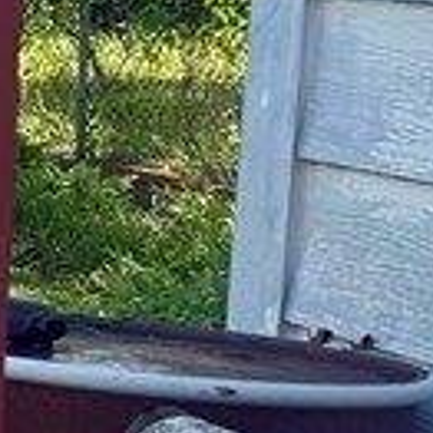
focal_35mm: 166
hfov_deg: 7.7
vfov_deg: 10.5
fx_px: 2349
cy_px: 122
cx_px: -1230
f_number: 1.78
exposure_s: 1/1230
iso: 100
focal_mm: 6.76
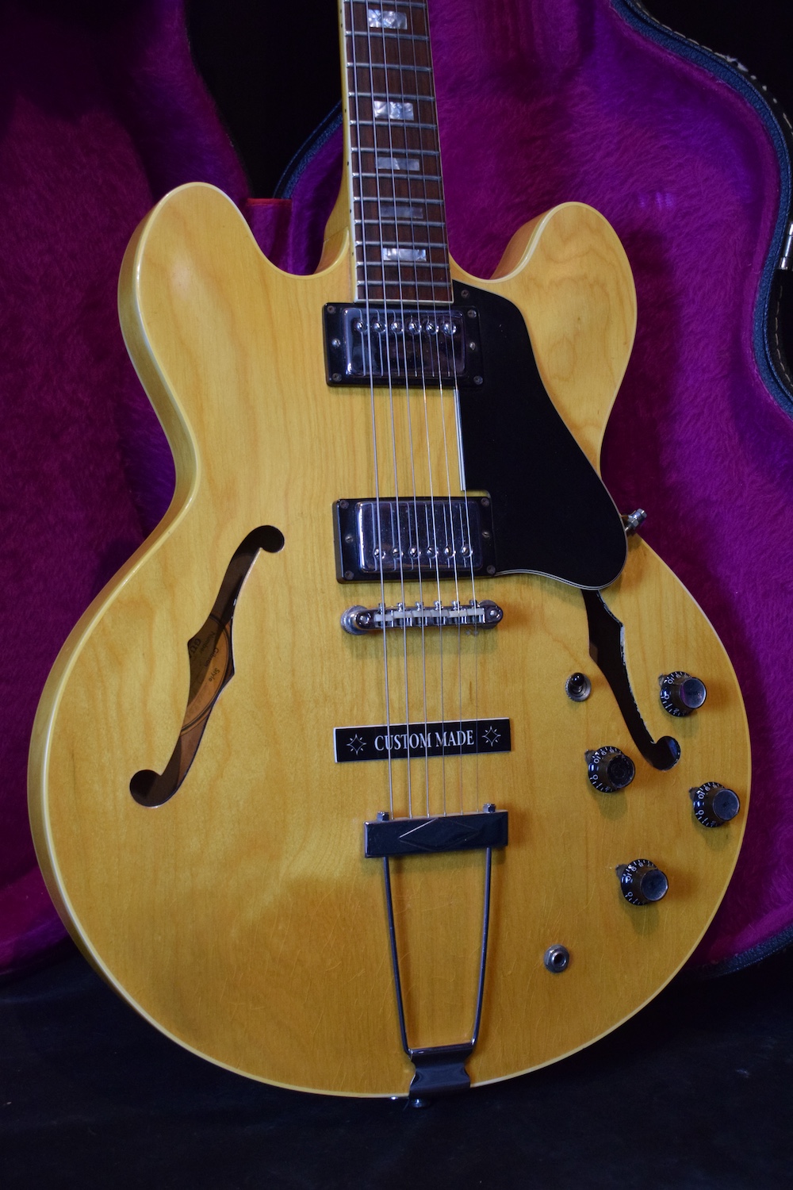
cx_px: 396
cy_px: 595
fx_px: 1883
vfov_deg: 35.1
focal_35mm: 57
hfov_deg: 23.8
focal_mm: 38
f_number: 4.8
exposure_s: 1/60
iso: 2500
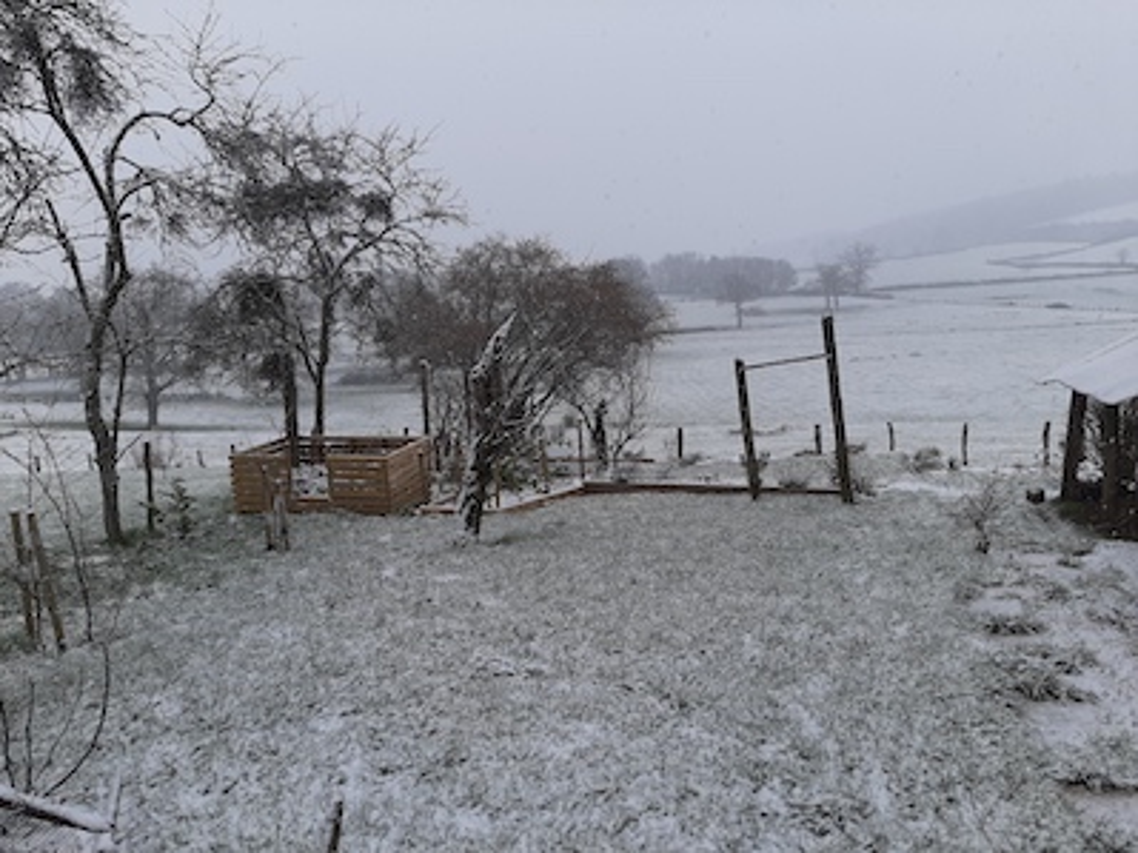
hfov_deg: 67.3
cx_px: 569
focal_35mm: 26
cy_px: 426
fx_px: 854
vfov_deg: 53.0
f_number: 1.7
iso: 40
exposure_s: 1/219
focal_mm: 3.93
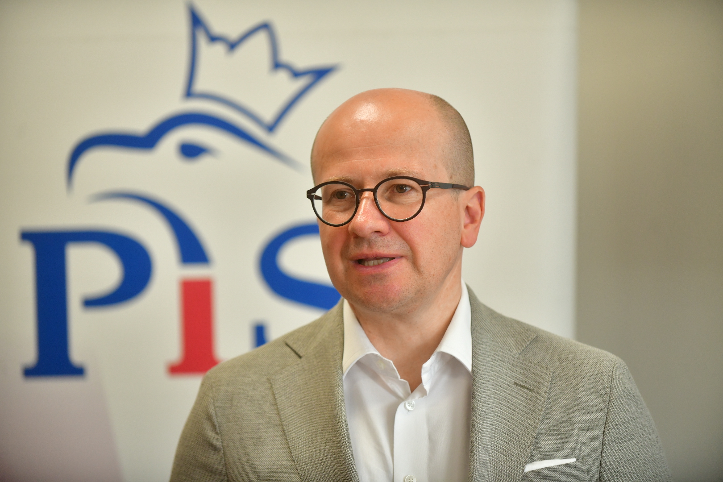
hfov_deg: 14.7
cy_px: 241
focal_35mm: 140
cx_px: 362
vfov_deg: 9.8
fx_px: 2811
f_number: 2.8
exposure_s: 1/800
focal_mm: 140
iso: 1100
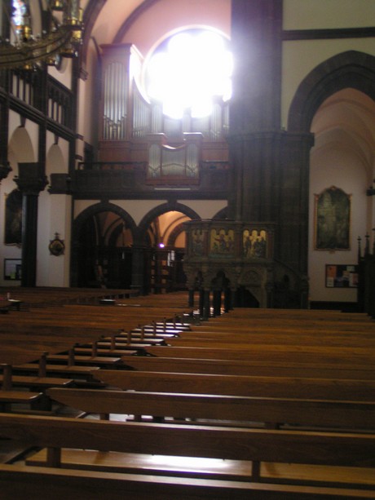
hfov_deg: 30.9
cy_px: 250
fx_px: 679
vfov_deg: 40.4
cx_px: 188
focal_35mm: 47
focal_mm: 7.3
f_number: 2.8
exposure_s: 1/5
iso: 200
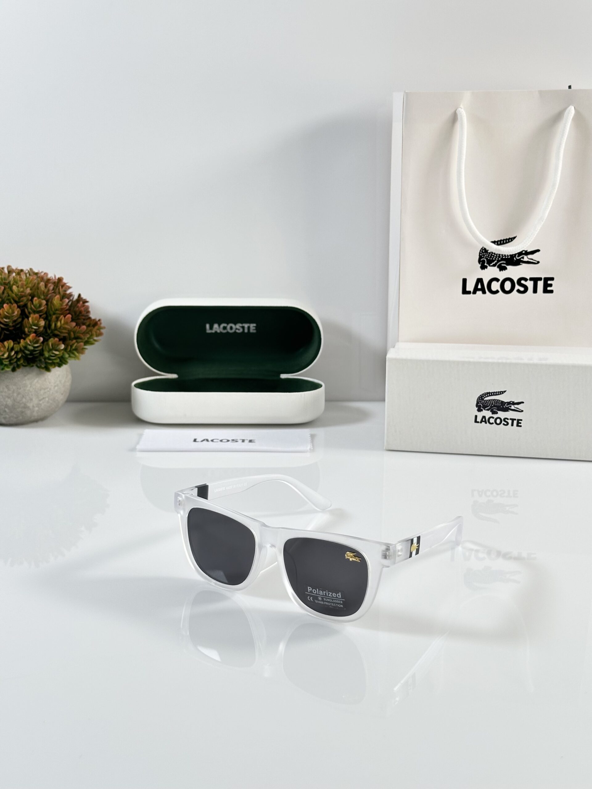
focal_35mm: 48
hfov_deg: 30.3
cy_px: 394
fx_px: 1095
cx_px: 296
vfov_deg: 39.7
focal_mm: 6.86
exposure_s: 1/100
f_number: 1.78
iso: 64
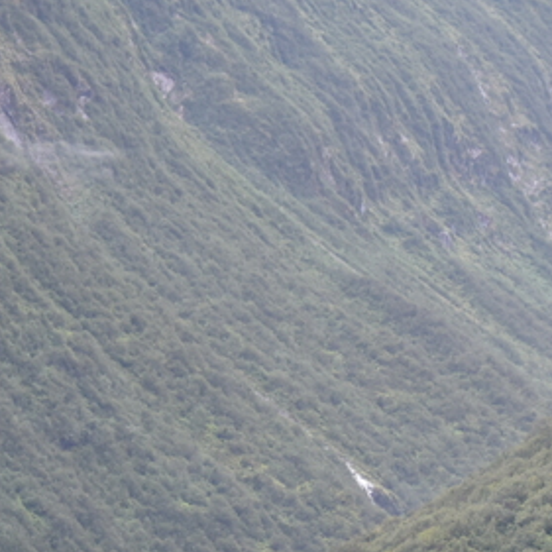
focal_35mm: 217
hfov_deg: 8.0
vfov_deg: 8.0
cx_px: 481
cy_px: 481
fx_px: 3915
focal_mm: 56
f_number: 4.5
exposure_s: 1/125
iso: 560
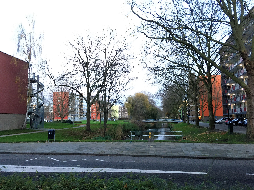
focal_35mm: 29
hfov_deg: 61.7
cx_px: 127
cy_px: 95
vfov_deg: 48.2
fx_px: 213
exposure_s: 1/17
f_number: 2.2
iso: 200
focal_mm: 4.15
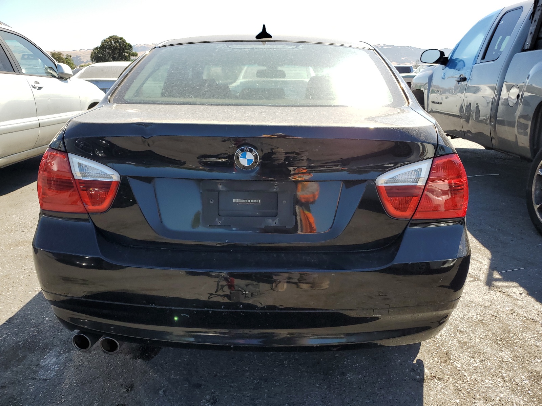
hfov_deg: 67.3
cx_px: 271
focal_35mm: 26
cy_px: 203
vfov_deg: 53.1
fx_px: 407
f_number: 1.5
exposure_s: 1/1250
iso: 50
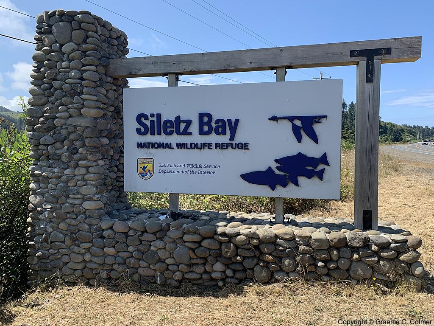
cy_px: 163
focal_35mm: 26
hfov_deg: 67.3
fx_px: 326
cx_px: 217
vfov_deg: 53.1
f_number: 1.8
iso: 25
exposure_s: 1/1634
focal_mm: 4.25
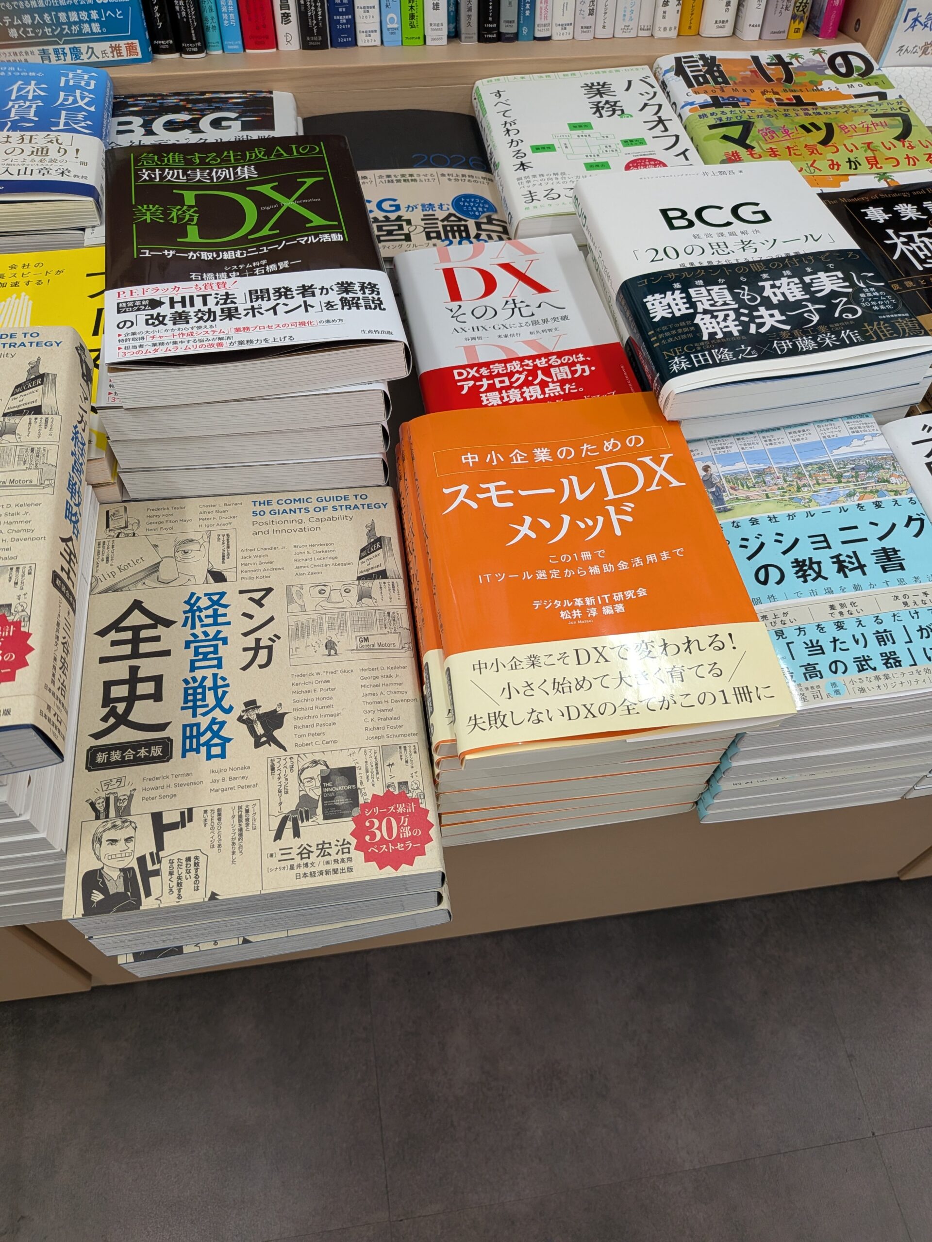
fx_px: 862
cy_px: 621
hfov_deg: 56.8
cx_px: 466
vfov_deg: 71.6
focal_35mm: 24
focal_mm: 4.53
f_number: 1.7
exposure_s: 1/383
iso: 31
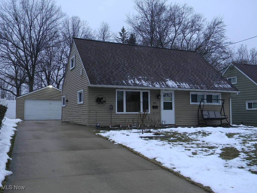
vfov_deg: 39.7
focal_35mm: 36
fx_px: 267
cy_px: 96
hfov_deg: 51.4
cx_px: 128
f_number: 3.7
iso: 80
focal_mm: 6.4
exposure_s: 1/84.8
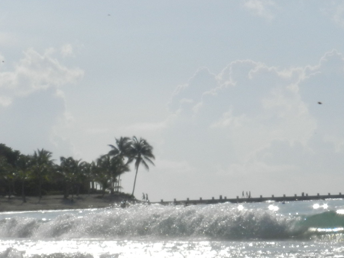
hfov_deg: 14.1
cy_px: 238
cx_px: 192
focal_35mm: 140
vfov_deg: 10.5
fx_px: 1391
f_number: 8
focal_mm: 10.7
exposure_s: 1/1500
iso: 160
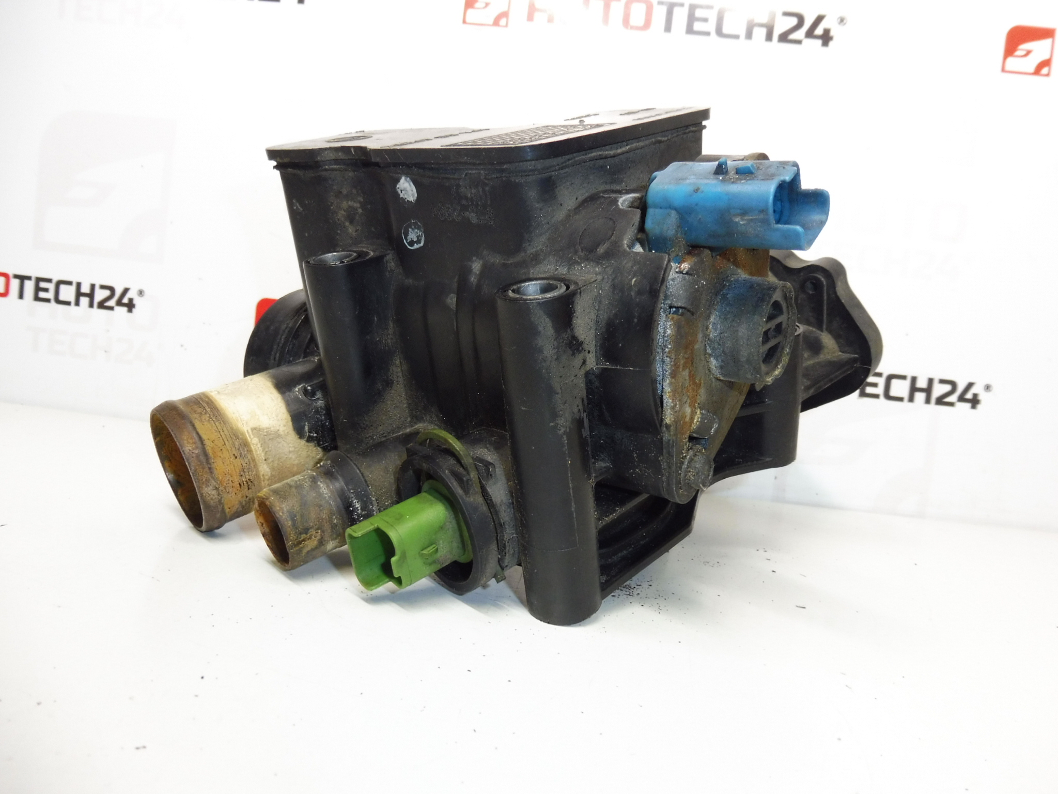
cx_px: 529
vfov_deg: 56.8
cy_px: 397
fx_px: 734
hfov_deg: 71.6
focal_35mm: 24
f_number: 3.5
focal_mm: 4.3
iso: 200
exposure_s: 1/60
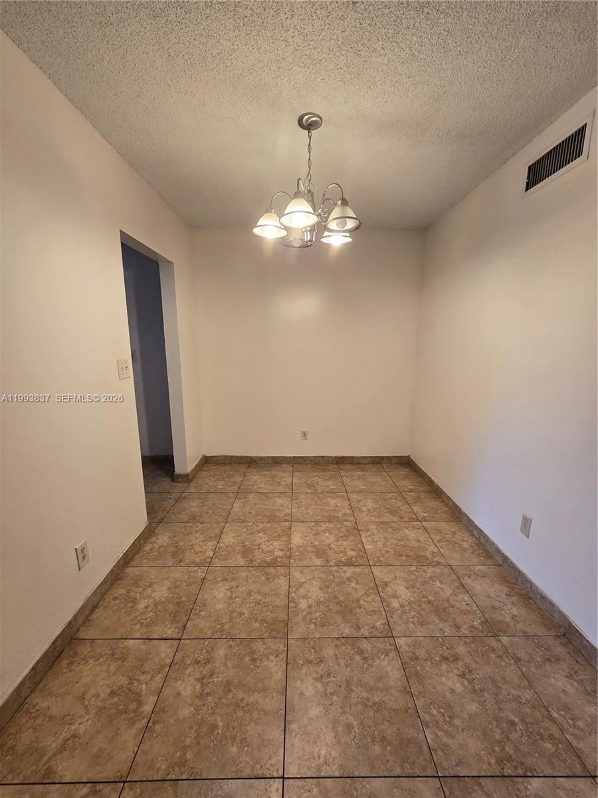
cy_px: 399
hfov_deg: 89.9
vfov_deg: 106.2
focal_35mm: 13
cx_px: 299
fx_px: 299
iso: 100
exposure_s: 1/60
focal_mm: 2.2
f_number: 2.2
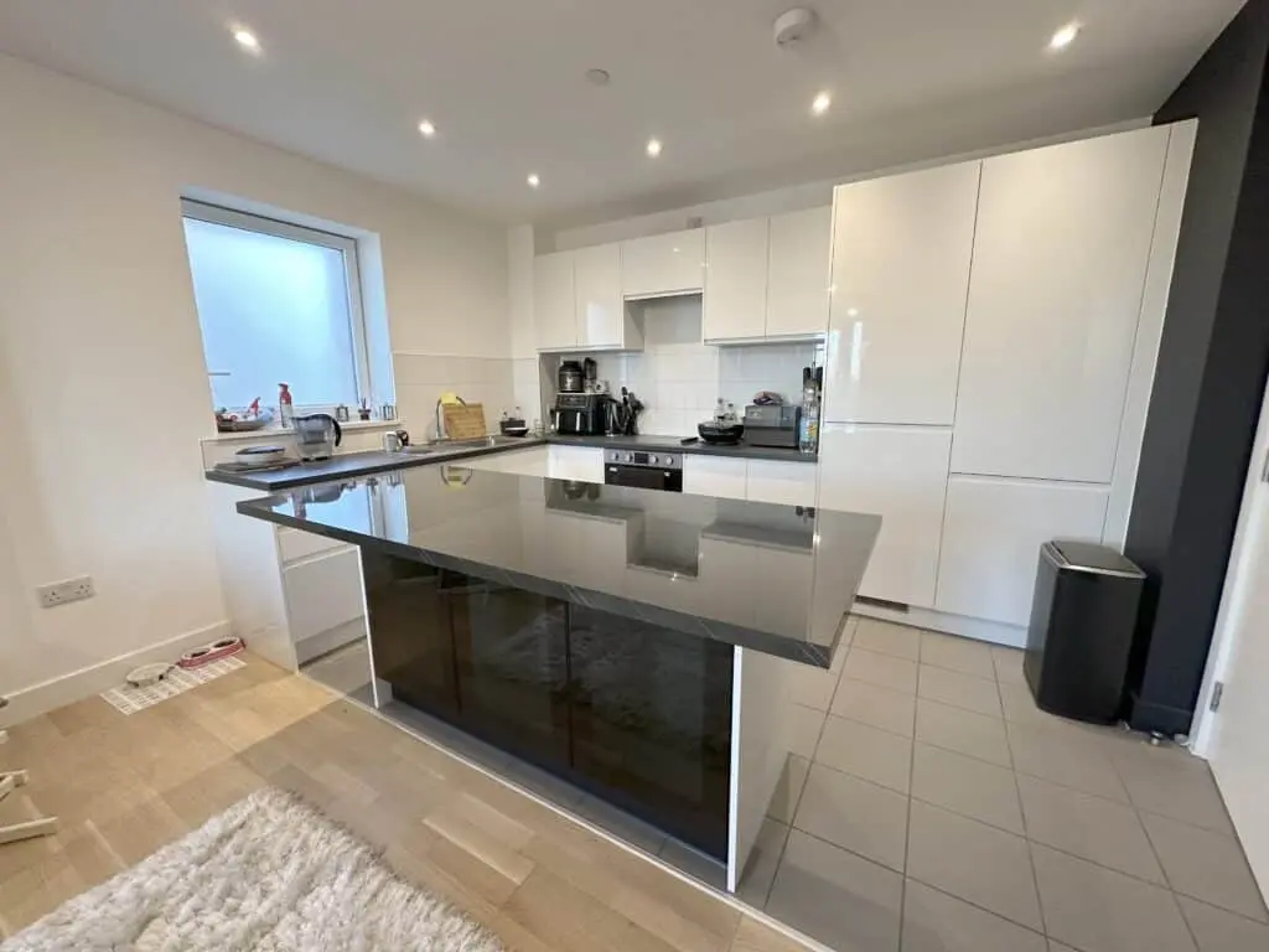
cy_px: 476
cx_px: 634
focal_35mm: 14
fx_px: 513
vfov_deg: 85.7
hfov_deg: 102.1
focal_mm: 2.22
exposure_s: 1/99
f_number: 2.2
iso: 320
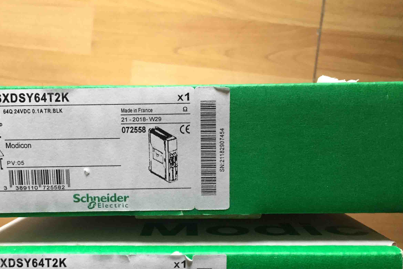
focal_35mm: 42
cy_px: 196
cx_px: 190
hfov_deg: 46.4
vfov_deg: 31.4
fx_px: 470
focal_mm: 4.15
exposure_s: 1/33
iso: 200
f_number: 2.2
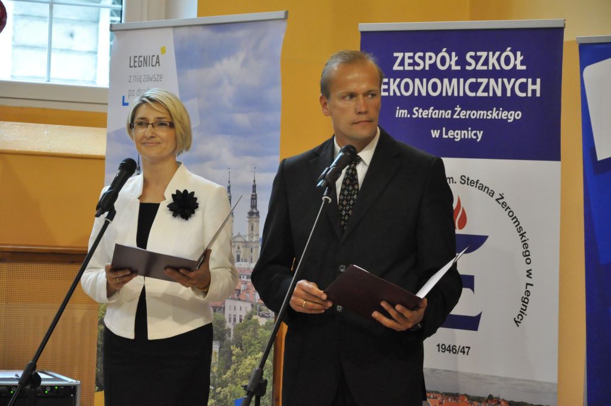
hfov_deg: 16.1
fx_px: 2161
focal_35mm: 128
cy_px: 203
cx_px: 306
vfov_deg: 10.7
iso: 2000
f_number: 5.6
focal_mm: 85
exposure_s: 1/160
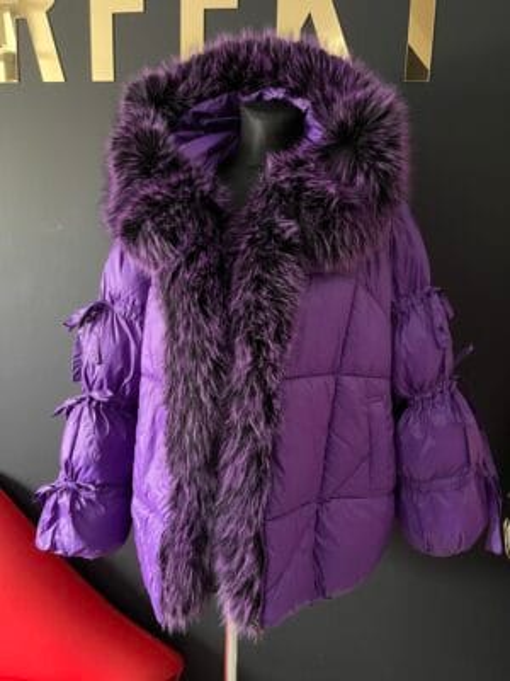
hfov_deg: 54.9
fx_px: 491
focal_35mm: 25
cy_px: 340
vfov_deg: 69.4
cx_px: 255
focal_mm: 5.1
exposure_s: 1/30
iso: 800
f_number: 1.6
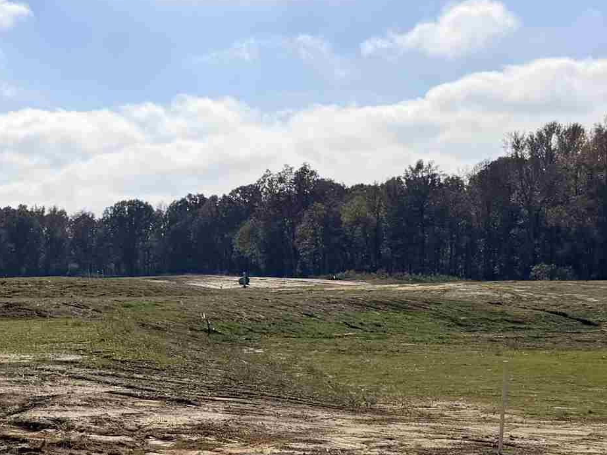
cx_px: -245
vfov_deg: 18.0
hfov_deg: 21.4
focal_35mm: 80
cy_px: 438
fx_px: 1402
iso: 80
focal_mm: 6.76
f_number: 1.78
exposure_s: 1/17544
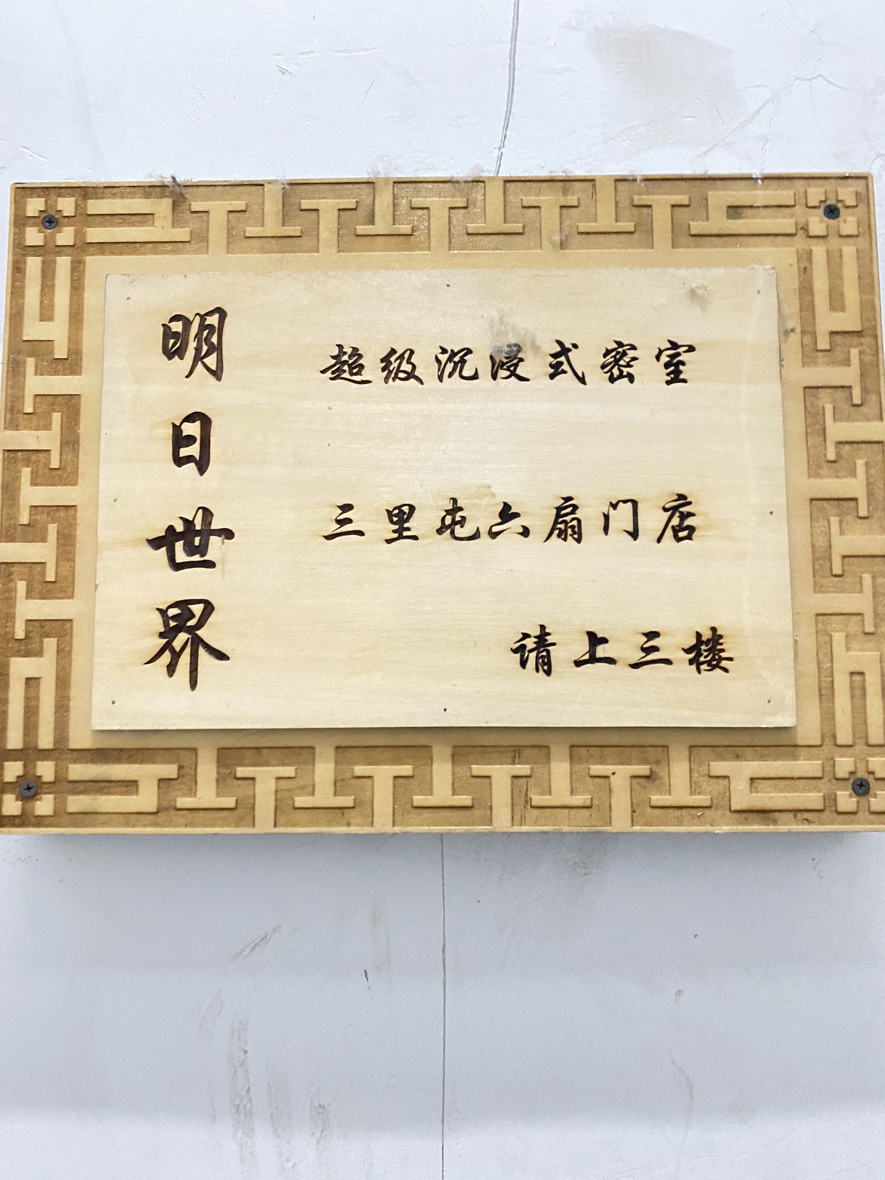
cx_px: 442
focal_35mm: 26
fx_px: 886
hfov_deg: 53.1
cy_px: 590
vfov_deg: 67.3
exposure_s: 1/20
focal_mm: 4.25
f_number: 1.8
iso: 800
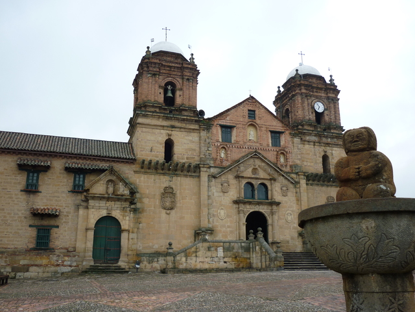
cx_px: 208
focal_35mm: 33
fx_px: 396
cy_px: 156
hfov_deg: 55.4
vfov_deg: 42.9
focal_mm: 5.5
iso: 80
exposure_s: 1/125
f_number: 2.8
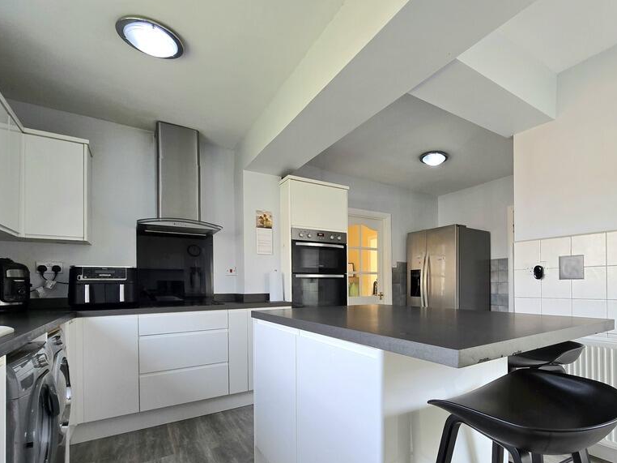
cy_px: 277
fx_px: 303
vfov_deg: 73.9
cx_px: 395
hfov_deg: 88.7
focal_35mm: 17
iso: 64
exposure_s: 1/50
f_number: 2.2
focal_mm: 2.2
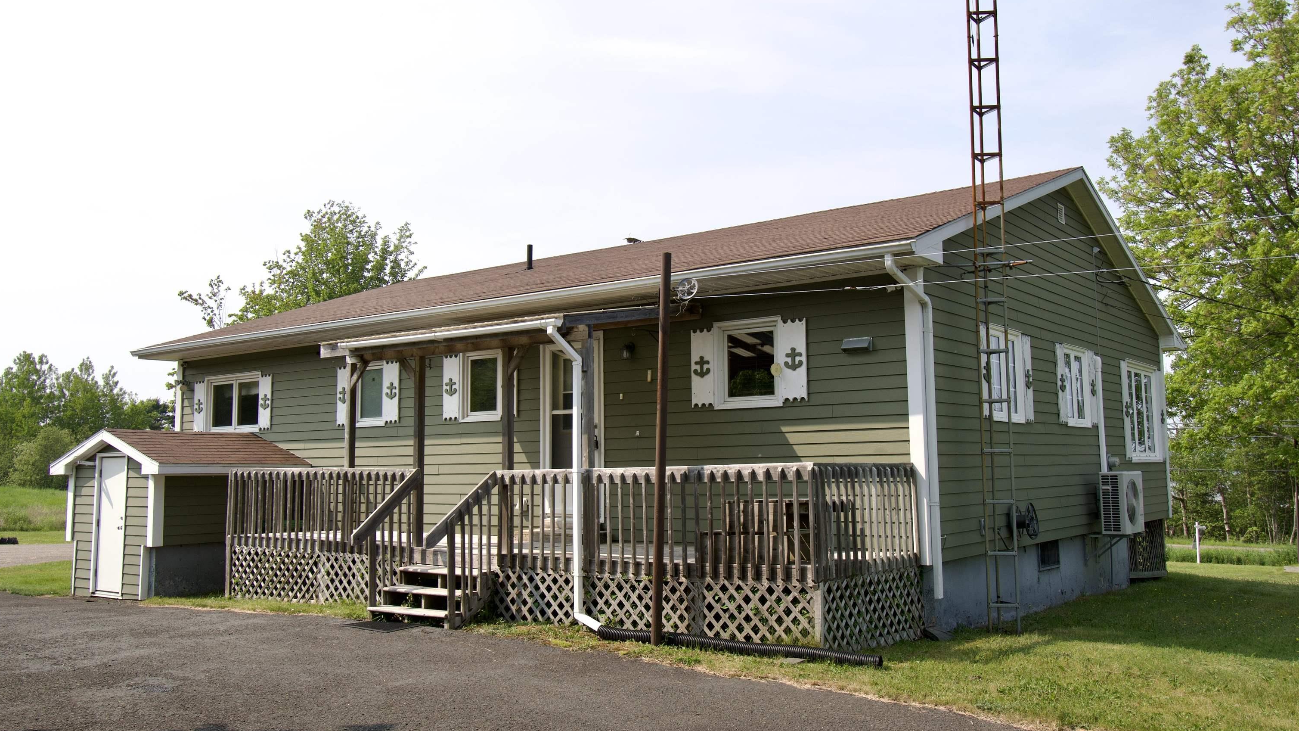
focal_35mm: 32
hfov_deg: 61.0
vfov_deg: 36.7
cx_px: 648
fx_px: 1102
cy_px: 348
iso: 100
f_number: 9
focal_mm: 20
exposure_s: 1/320
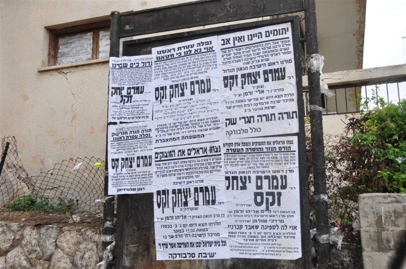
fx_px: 439
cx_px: 203
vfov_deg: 34.1
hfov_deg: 49.6
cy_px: 134
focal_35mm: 39
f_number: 7.1
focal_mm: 26
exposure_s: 1/200
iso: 400
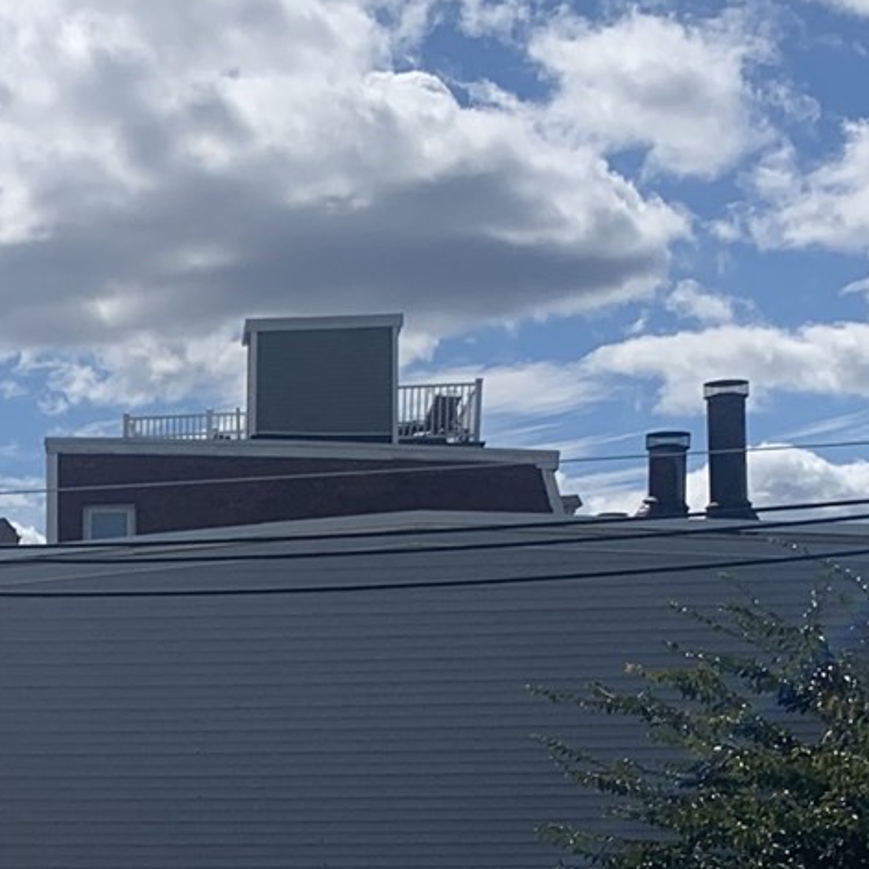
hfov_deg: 16.4
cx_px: -279
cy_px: 937
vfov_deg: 16.9
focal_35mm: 100
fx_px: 2840
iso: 25
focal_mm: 4.25
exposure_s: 1/6452
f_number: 1.8
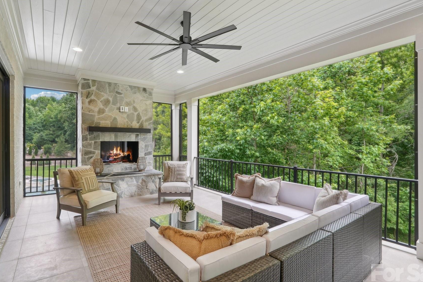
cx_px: 197
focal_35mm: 18
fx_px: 211
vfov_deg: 67.4
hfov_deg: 89.9
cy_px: 143
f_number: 8
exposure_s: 1/30
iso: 400
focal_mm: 10
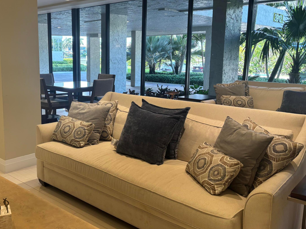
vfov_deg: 39.6
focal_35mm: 36
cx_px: 108
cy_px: 105
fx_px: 318
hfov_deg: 50.6
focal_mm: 5.96
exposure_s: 1/60
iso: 80
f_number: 1.6
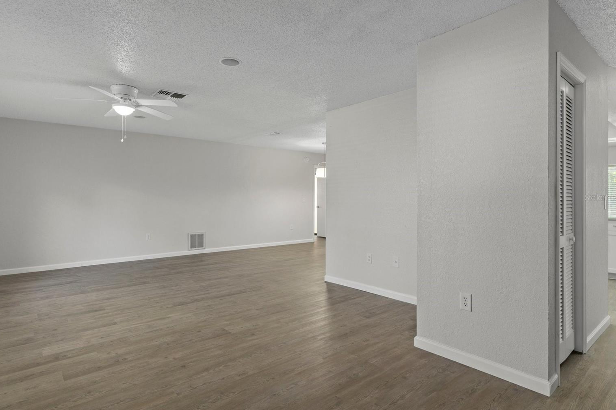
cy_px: 197
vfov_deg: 64.5
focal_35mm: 19
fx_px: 325
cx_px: 296
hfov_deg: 86.9
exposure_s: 1/3
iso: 320
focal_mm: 12
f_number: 8
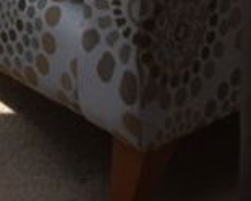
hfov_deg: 12.4
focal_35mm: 146
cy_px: -418
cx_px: -160
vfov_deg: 8.6
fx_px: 1085
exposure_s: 1/250
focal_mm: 14
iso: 200
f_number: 8
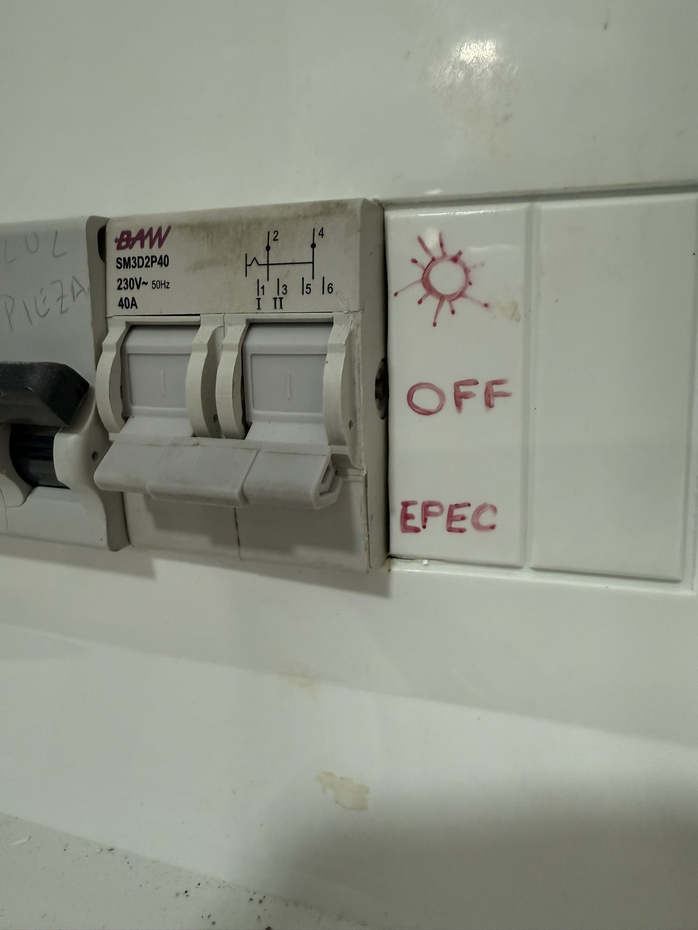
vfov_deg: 71.6
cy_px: 465
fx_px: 645
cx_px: 349
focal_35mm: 24
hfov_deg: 56.8
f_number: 2.2
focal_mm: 2.22
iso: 250
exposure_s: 1/71
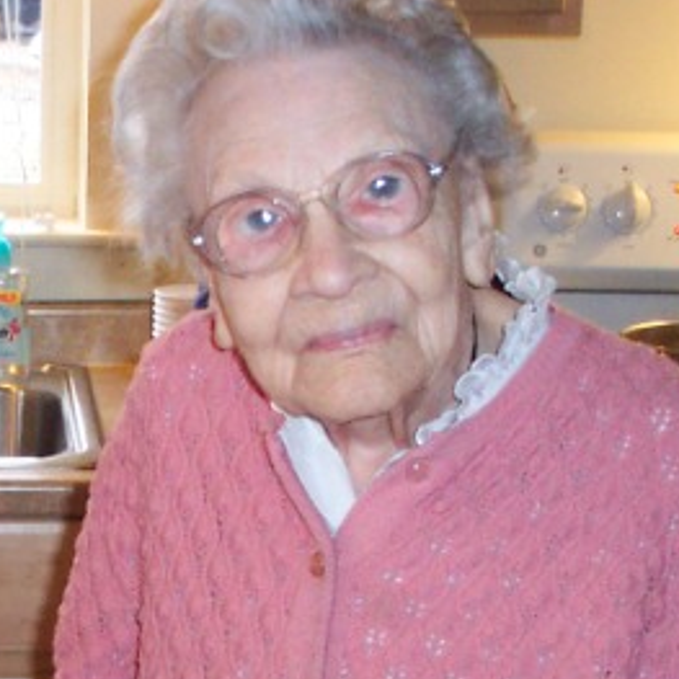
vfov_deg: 14.9
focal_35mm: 116
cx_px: -124
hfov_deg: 14.6
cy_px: 611
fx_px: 2574
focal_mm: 7.5
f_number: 2.8
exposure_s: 1/30
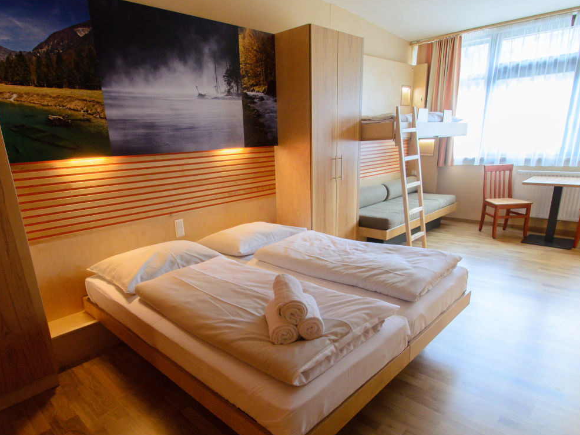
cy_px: 235
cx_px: 269
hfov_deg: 78.9
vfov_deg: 63.3
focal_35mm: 21
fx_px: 352
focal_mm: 10
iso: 800
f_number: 8
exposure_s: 1/20
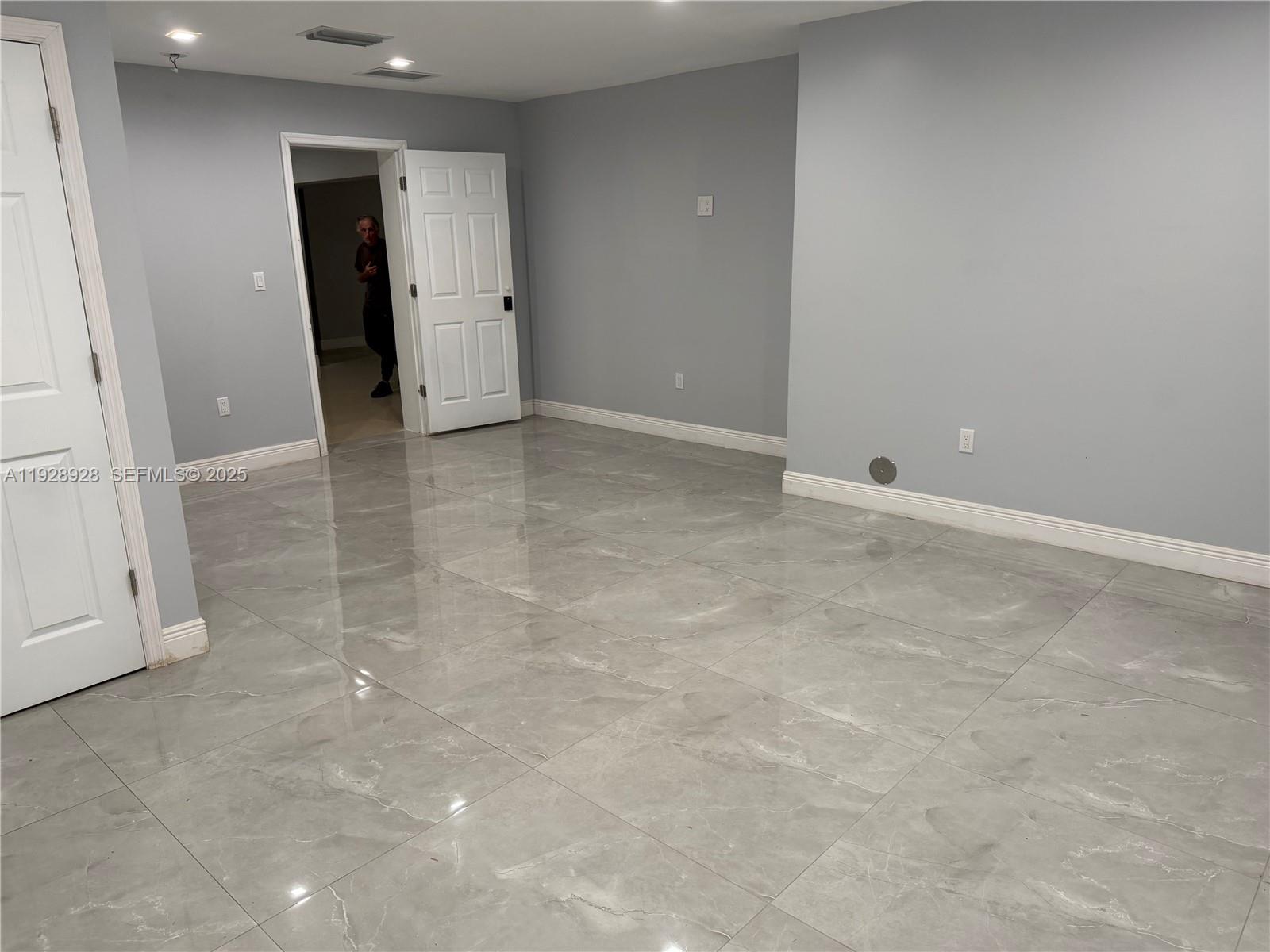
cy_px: 476
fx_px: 881
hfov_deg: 71.6
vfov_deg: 56.8
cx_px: 635
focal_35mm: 24
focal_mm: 6.76
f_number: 1.78
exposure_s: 1/120
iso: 160
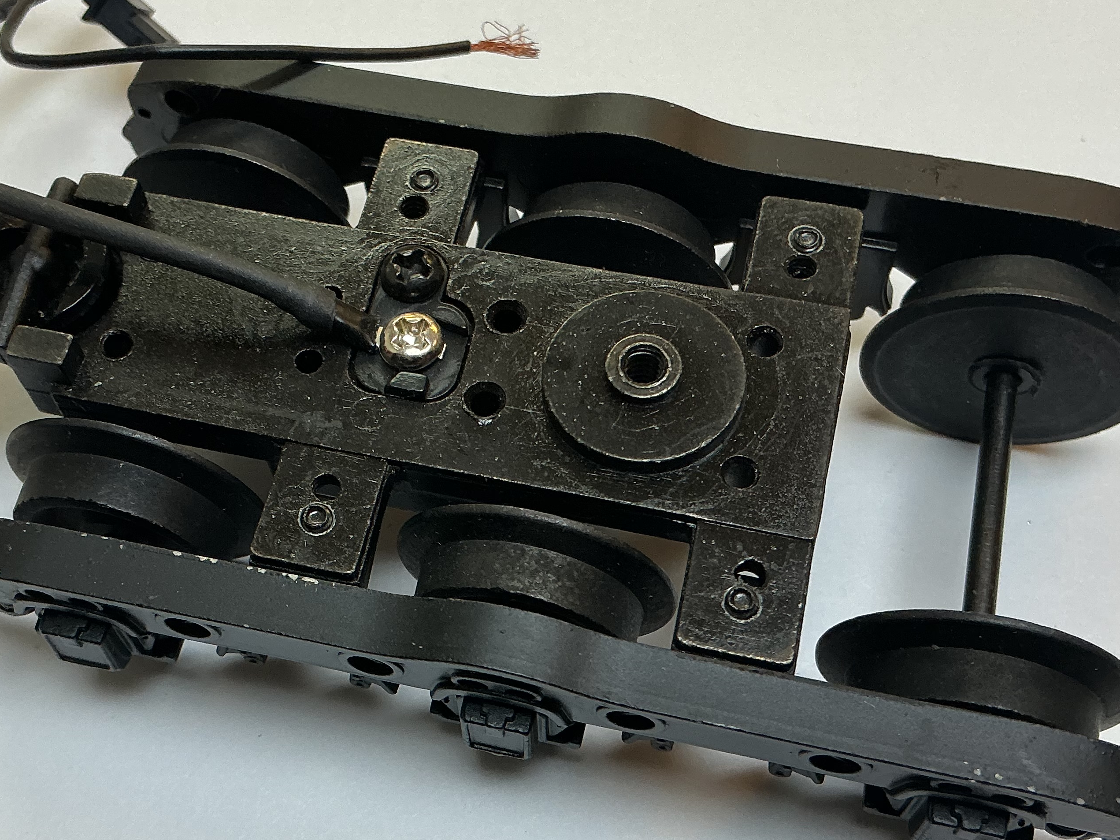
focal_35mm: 46
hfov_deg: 41.0
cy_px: 466
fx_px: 1488
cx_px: 446
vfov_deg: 31.5
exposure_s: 1/100
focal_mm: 3
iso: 40
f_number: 1.8
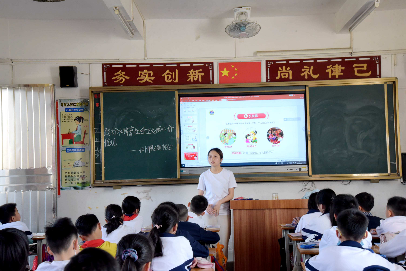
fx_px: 620
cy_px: 136
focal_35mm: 55
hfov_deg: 36.2
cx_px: 203
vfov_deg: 24.6
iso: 3200
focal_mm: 55
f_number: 16
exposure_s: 1/60
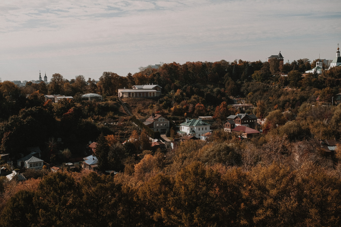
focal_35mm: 45
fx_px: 426
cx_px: 170
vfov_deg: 29.9
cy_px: 114
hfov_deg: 43.6
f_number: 2.8
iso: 250
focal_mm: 30
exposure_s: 1/4000
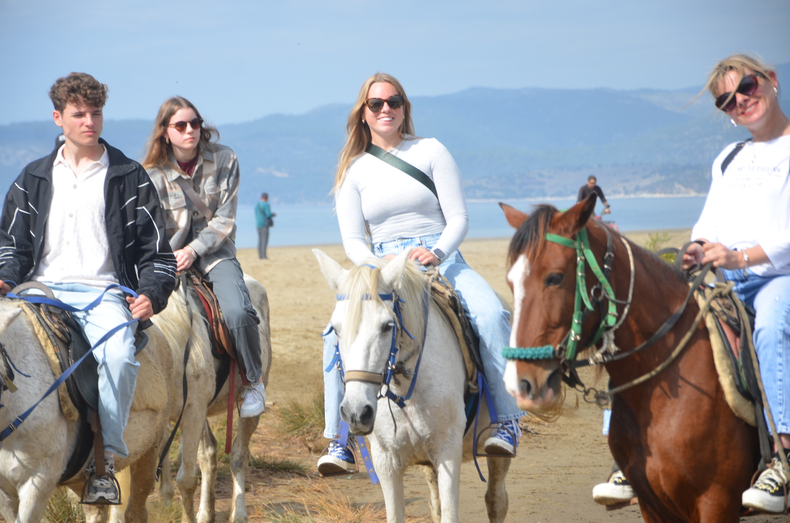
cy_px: 262
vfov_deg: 8.7
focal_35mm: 158
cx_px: 395
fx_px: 3449
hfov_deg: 13.1
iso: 100
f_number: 8
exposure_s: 1/250
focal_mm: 105
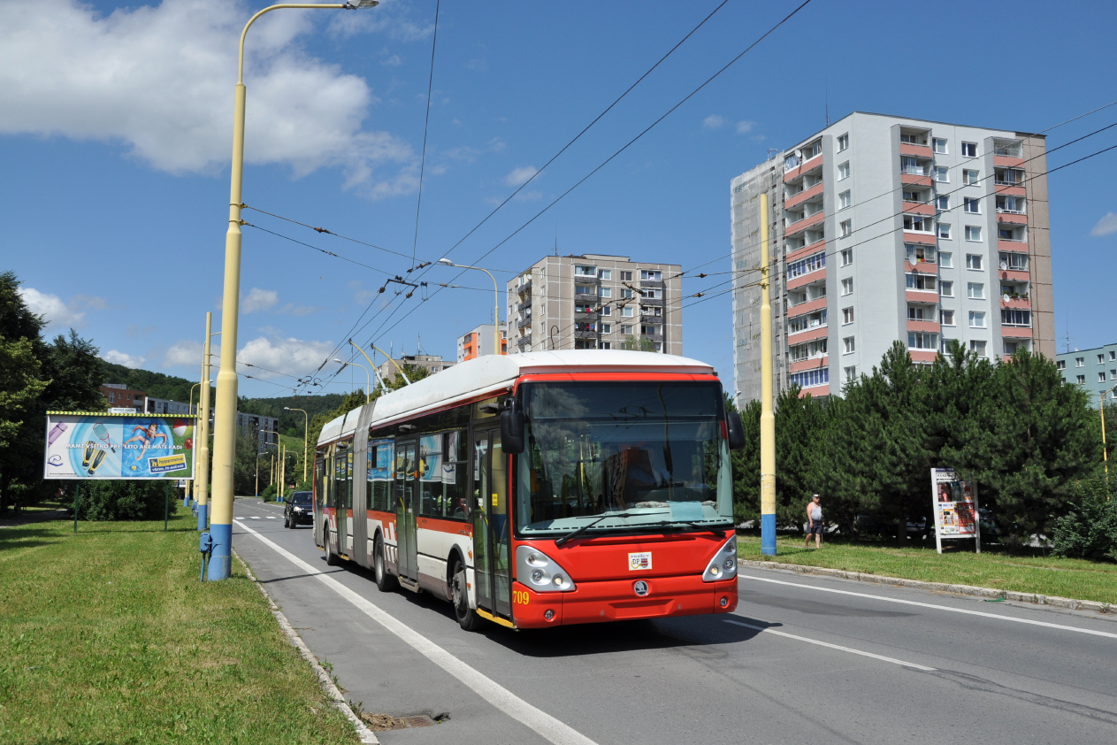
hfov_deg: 51.9
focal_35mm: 37
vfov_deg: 35.9
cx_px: 570
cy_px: 375
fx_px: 1148
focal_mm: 24
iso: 200
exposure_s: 1/800
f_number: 8
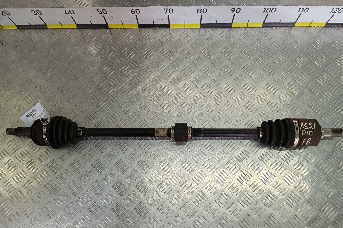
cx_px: 177
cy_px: 121
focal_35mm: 29
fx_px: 276
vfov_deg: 44.9
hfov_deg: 63.7
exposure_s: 1/100
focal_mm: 4.11
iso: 115
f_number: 1.6
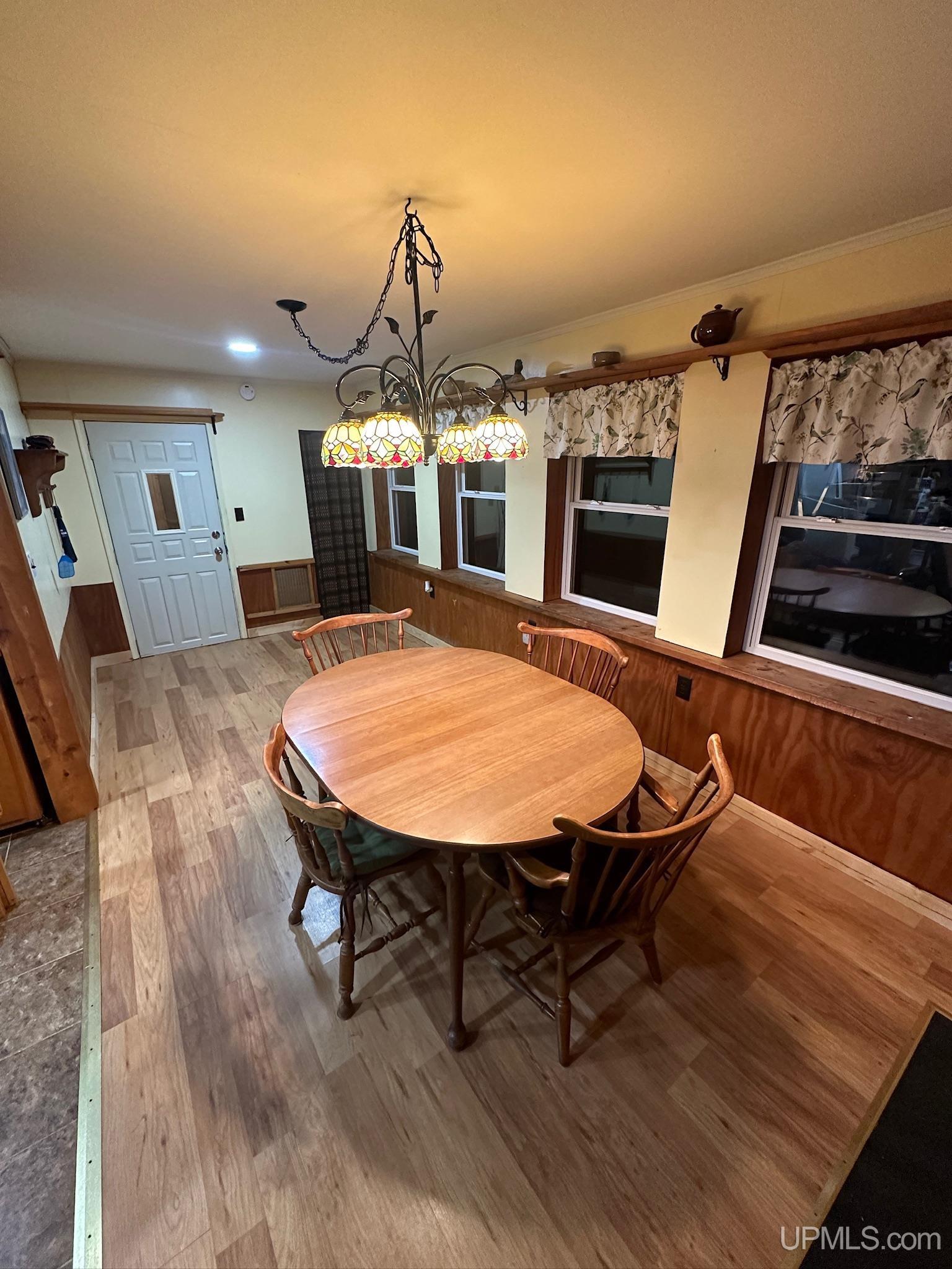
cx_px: 476
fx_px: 513
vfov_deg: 102.1
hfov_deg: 85.7
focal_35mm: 14
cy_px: 634
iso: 500
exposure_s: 1/60
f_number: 2.2
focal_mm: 2.22
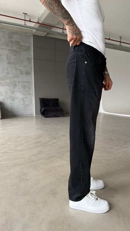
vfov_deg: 69.8
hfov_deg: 42.5
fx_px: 165
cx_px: 83
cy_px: 118
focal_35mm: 27
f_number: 1.78
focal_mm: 6.76
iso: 200
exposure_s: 1/101
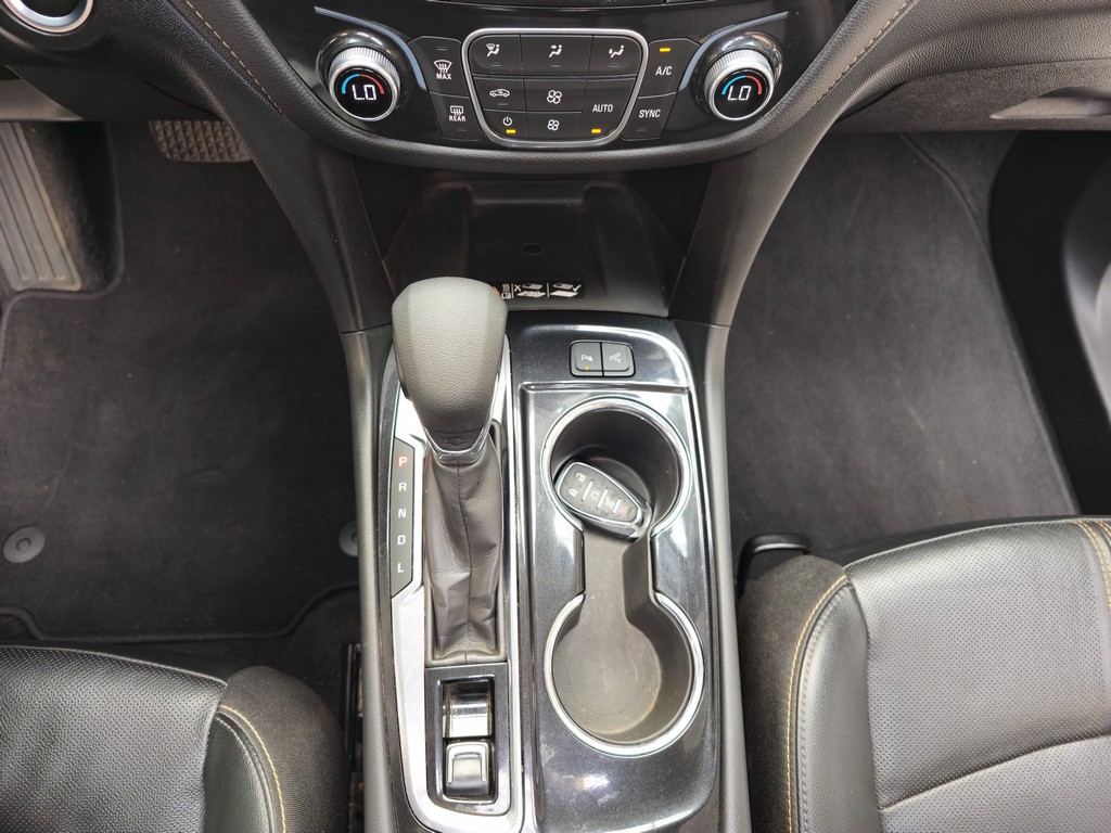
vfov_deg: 58.9
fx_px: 738
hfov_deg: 73.9
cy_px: 416
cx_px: 556
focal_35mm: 23
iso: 100
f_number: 1.7
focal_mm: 6.3
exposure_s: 1/60
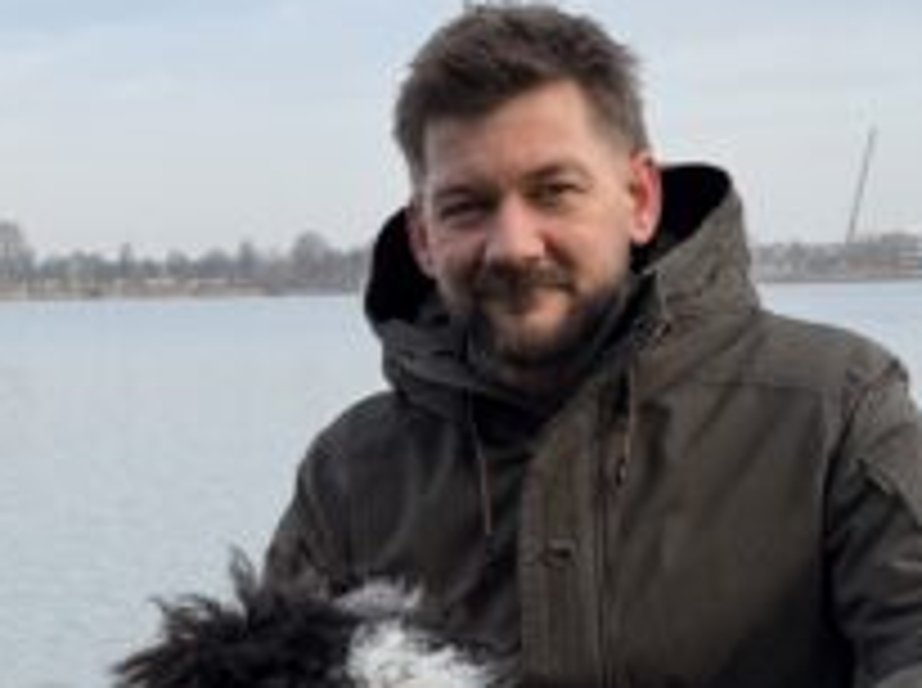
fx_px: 2233
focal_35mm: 84
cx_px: 225
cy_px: 587
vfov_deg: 17.3
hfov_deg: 23.1
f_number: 1.78
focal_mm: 6.76
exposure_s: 1/1901
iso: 80
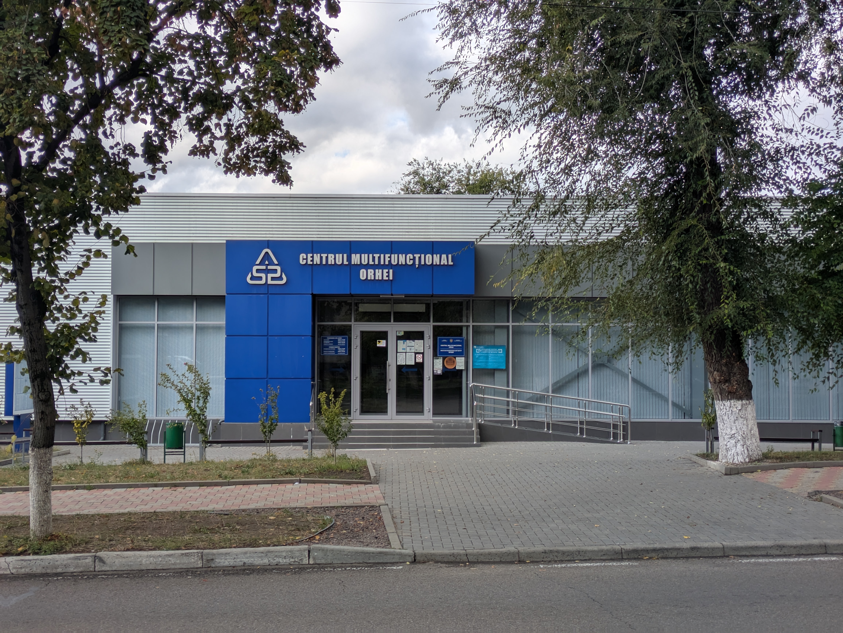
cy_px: 316
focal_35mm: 51
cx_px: 422
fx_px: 1243
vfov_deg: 28.6
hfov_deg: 37.5
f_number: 1.89
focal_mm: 5.43
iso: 50
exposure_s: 1/1553
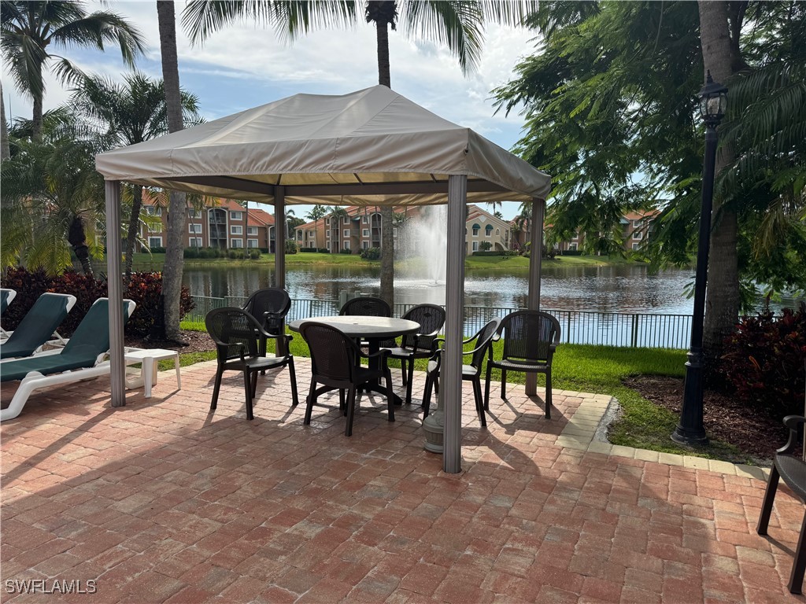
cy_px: 302
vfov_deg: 56.8
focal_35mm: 24
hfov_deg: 71.6
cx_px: 403
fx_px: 559
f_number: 1.78
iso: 80
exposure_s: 1/3597
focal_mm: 6.76
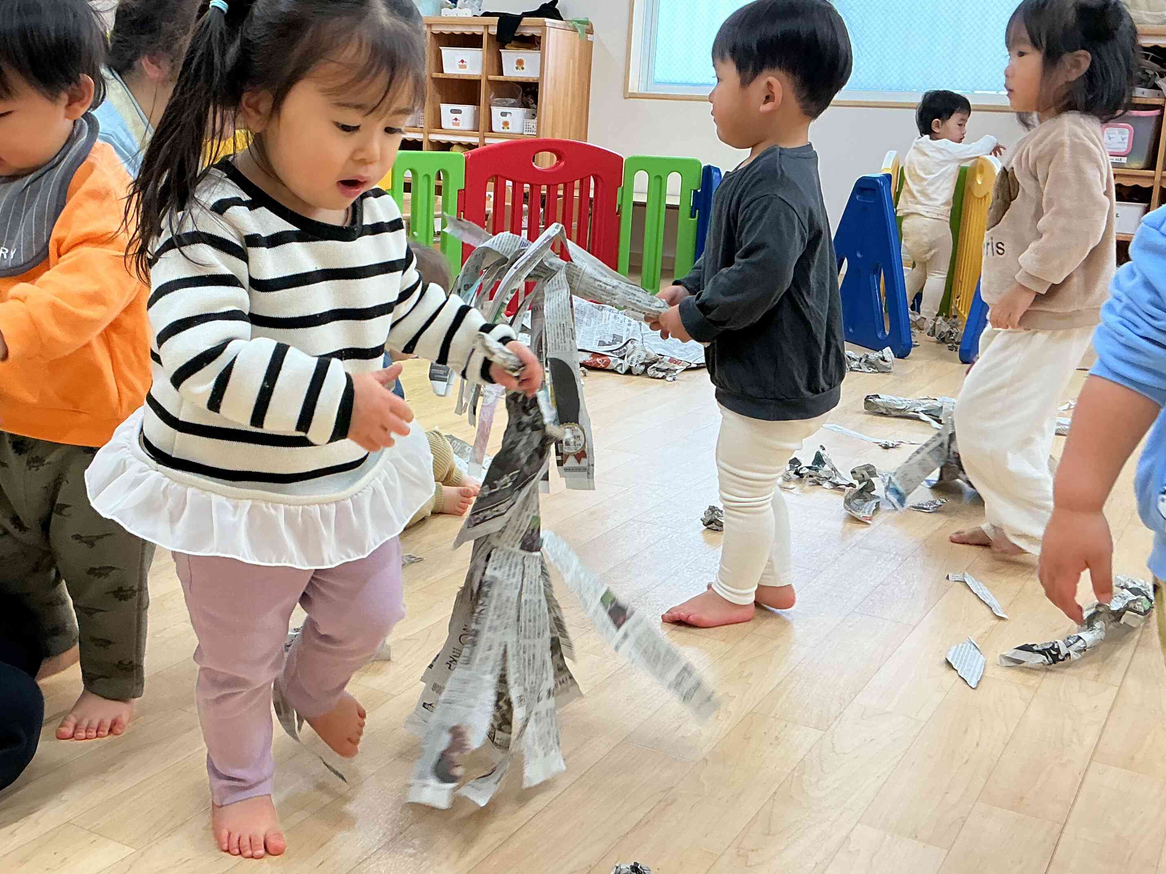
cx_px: 536
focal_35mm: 41
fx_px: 1381
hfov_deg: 45.7
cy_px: 399
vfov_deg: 35.1
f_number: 1.8
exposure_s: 1/100
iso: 50
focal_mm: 3
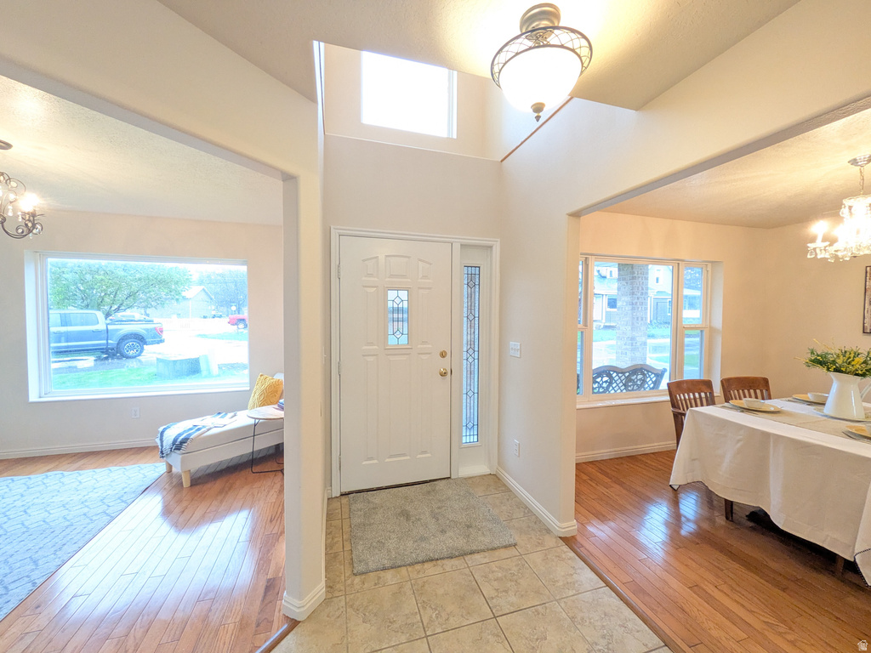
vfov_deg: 85.7
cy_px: 326
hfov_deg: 102.1
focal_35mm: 14
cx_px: 436
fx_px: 352
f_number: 2.2
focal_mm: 1.83
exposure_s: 1/60
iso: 387
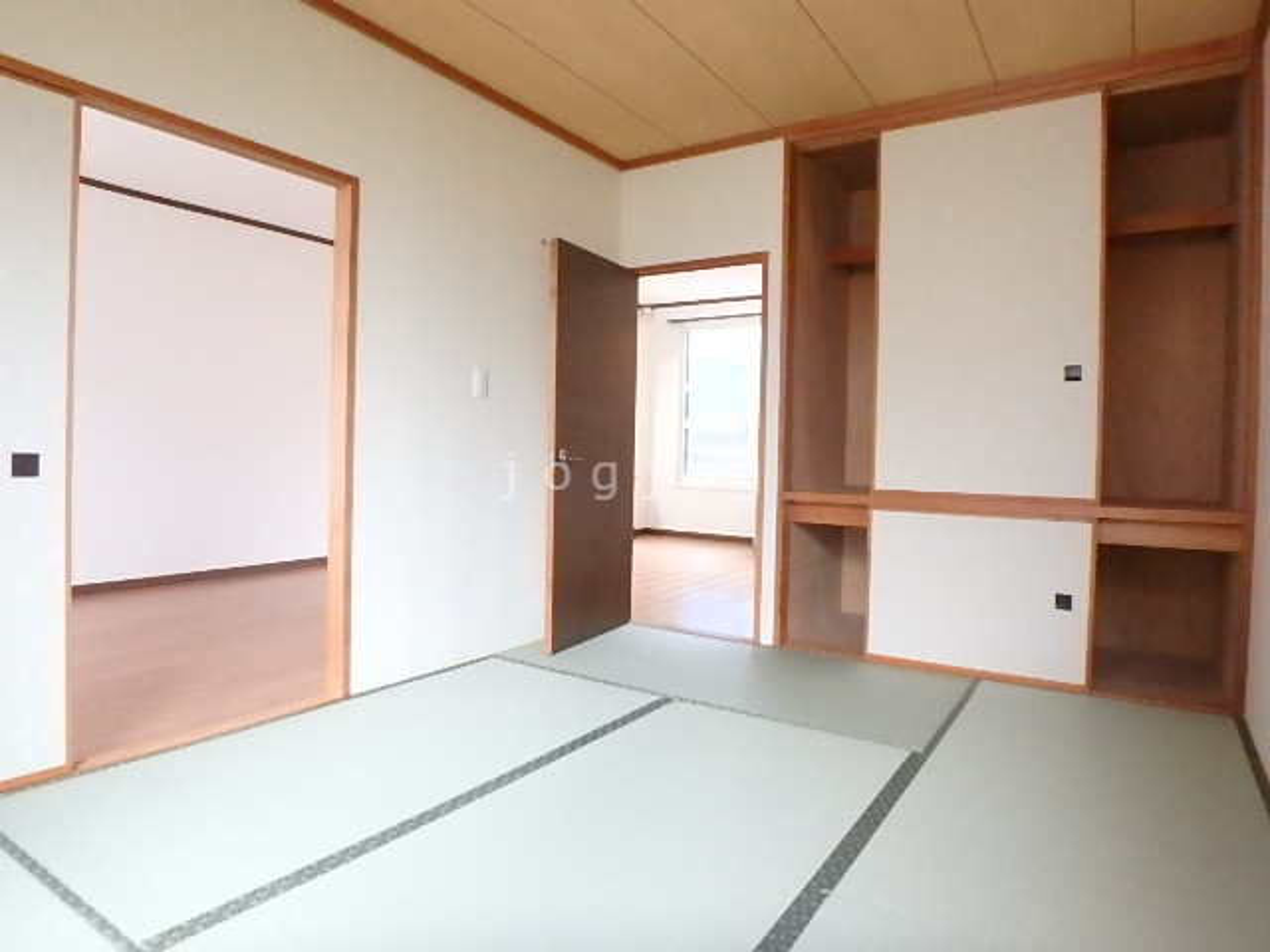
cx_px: 635
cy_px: 476
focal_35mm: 21
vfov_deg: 63.4
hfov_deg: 79.0
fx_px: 770
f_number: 3.5
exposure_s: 1/20
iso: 1600
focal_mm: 3.7
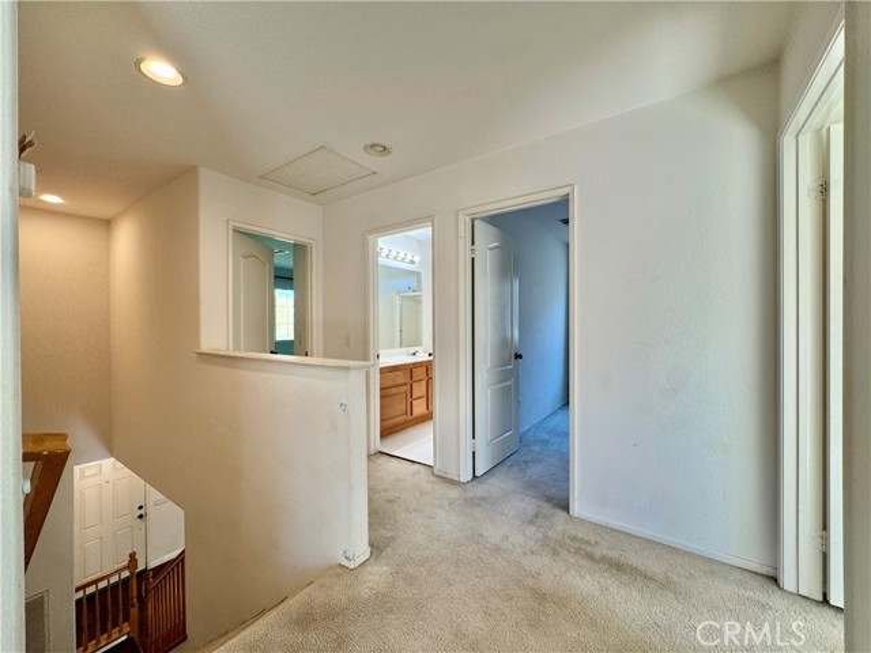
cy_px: 326
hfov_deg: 102.1
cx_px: 436
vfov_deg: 85.7
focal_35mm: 14
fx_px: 352
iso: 100
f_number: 2.2
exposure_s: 1/120
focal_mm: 2.22
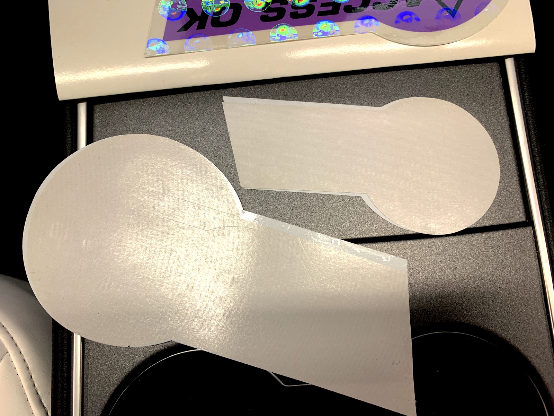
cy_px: 208
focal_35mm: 26
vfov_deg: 53.1
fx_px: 416
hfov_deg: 67.3
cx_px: 277
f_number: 1.8
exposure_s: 1/52
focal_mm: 4.25
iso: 100
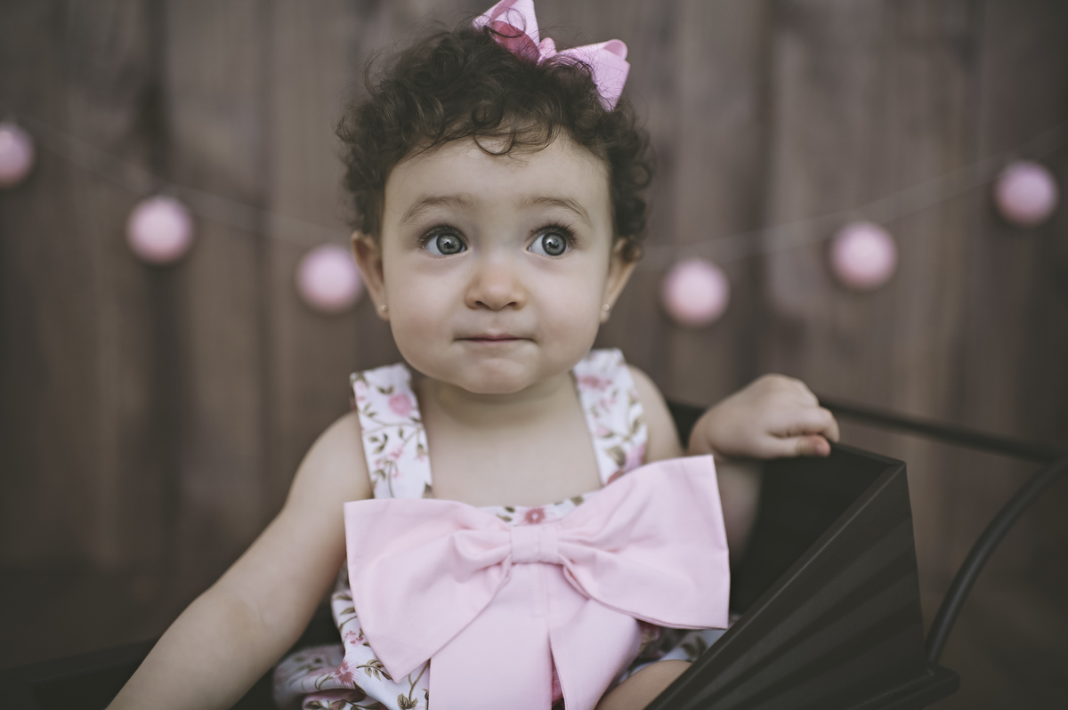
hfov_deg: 54.5
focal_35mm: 35
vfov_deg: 37.8
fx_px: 1037
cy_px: 355
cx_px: 534
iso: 200
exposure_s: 1/250
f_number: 1.8
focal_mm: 35
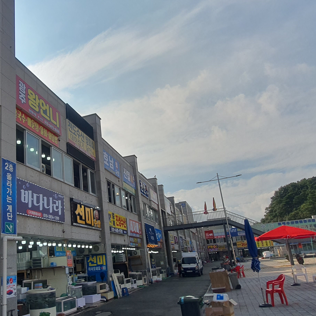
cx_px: 107
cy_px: 174
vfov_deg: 55.5
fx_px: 300
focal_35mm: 29
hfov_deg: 54.6
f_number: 2.2
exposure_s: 1/2080
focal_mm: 1.8
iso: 50
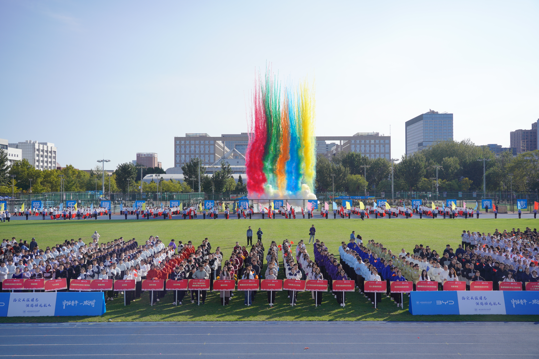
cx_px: 270
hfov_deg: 55.8
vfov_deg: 38.9
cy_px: 180
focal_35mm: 34
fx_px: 509
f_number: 4
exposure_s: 1/800
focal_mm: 34
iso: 100
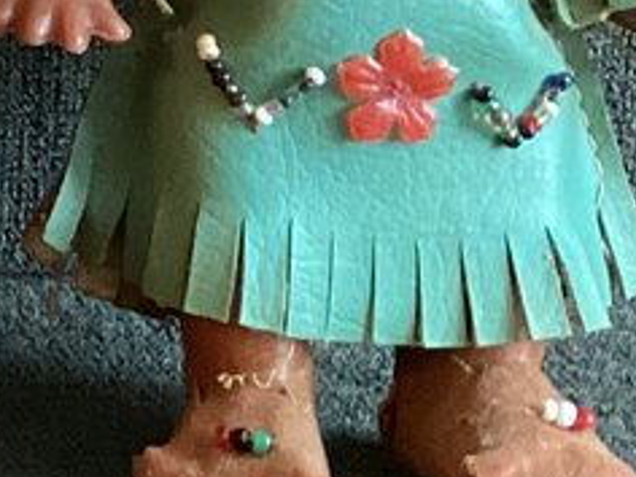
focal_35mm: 199
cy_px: -521
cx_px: -955
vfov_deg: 7.2
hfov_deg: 8.9
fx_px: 3656
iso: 250
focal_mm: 3.3
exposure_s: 1/50
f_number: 2.4
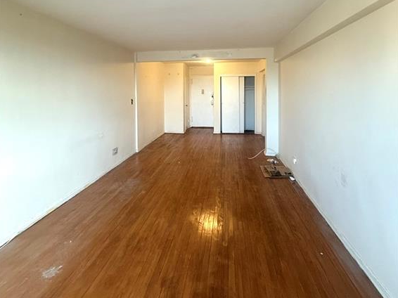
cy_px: 96
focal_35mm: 19
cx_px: 198
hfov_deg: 84.7
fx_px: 218
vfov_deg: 66.6
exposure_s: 1/60
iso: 320
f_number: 2.2
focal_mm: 2.22
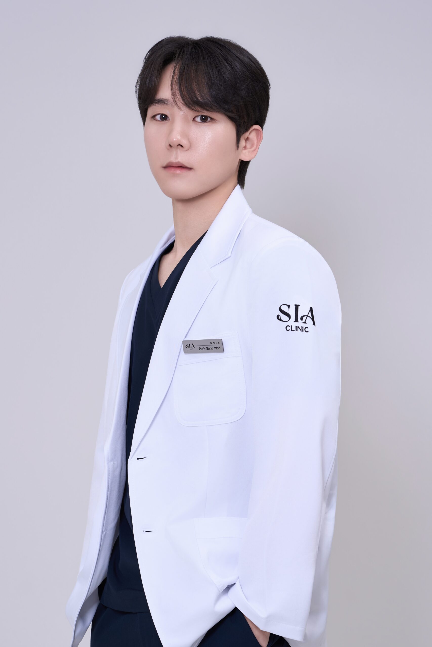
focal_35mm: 85
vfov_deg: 23.9
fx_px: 1530
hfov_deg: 16.1
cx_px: 216
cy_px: 324
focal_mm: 85
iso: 100
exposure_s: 1/125
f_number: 8
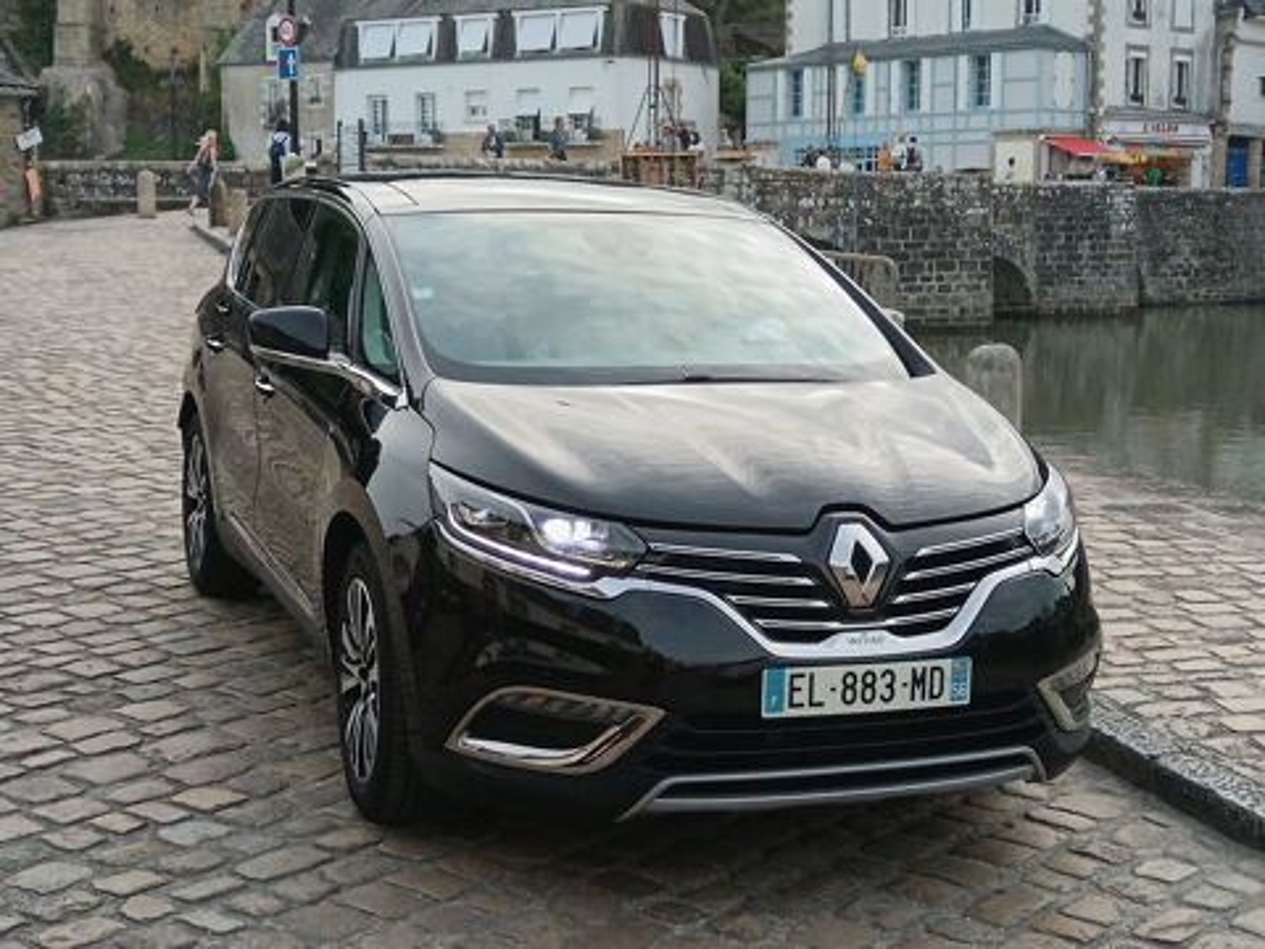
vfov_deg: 27.0
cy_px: 474
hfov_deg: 35.5
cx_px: 632
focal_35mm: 54
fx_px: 1973
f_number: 1.9
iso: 767
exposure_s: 1/900
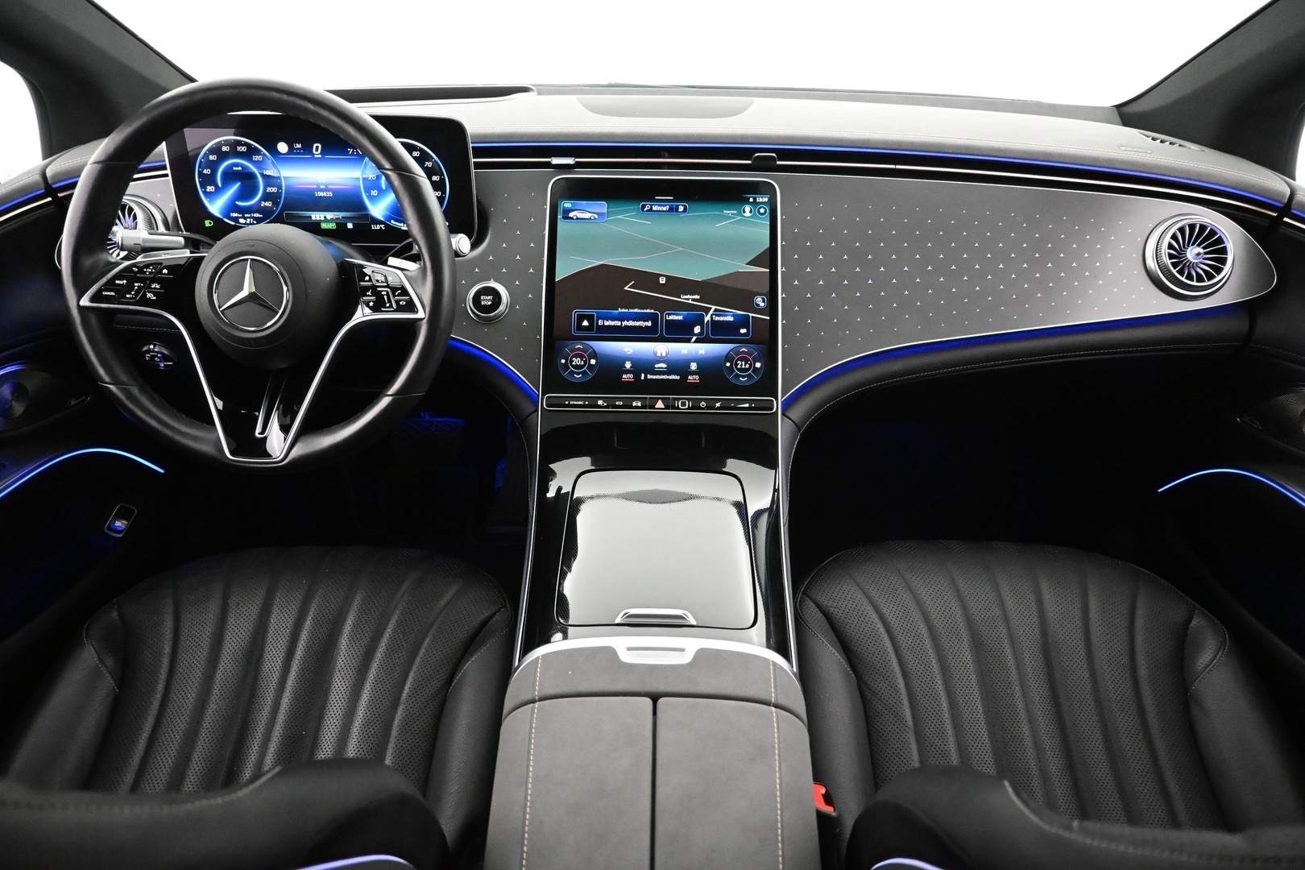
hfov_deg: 73.7
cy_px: 435
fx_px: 870
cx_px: 652
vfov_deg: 53.1
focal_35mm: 24
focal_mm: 16
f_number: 3.5
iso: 6400
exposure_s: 1/60
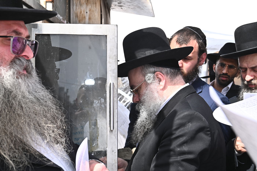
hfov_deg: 28.9
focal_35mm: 70
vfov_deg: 19.4
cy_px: 86
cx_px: 128
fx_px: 499
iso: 250
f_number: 11
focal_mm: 70
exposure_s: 1/200
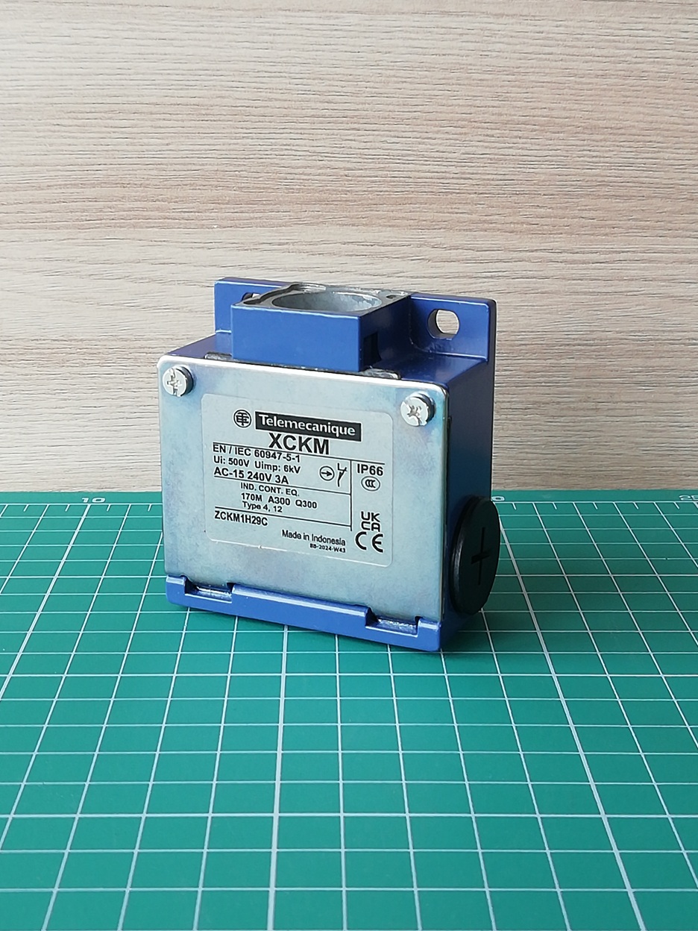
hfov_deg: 25.2
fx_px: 1559
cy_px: 466
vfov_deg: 33.2
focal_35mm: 58
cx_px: 349
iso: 100
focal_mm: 3.21
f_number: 2.2
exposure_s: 1/33.3
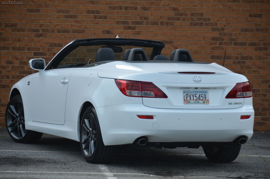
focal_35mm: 225
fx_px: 1684
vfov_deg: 6.1
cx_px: 135
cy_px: 90
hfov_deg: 9.2
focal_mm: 150
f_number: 5.6
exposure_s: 1/1000
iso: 400
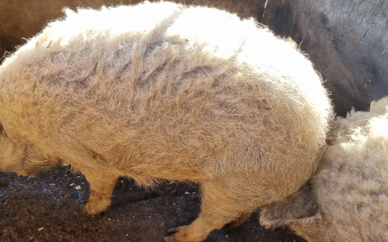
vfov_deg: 39.3
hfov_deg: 59.4
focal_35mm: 32
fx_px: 338
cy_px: 98
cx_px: 166
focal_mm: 5.4
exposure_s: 1/271
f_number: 1.8
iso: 50
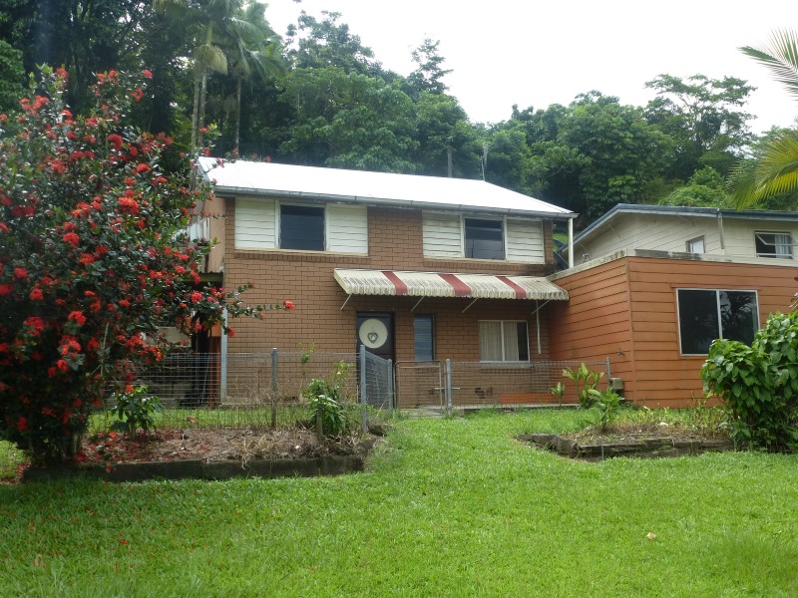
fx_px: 761
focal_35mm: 33
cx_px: 399
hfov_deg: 55.4
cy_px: 299
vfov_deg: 42.9
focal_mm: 5.9
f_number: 4
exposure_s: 1/320
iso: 100
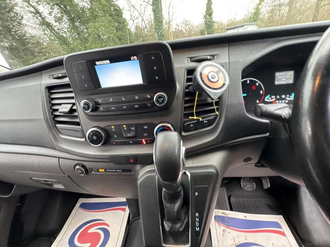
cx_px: 165
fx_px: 133
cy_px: 124
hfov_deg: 102.1
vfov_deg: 85.7
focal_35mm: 14
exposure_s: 1/60
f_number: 2.2
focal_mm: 2.22
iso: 500
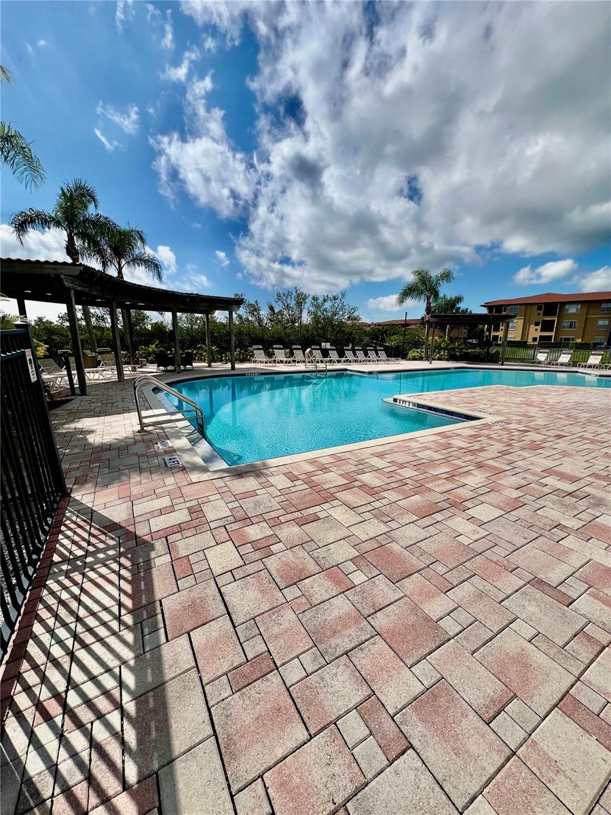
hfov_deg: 89.9
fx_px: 306
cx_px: 306
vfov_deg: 106.2
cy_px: 408
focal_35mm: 13
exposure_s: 1/5236
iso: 32
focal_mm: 1.57
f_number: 1.8
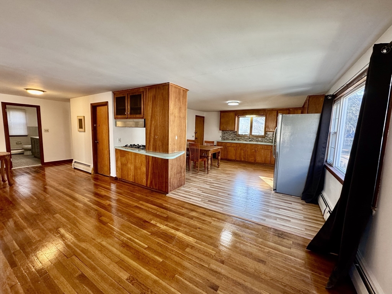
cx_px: 196
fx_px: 159
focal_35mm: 14
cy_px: 147
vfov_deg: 85.7
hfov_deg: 102.1
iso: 250
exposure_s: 1/120
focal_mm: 2.22
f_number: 2.2
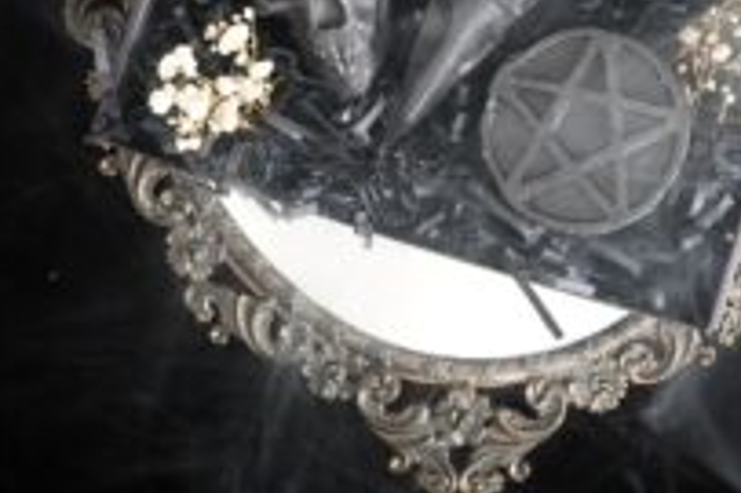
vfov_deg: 21.4
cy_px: 44
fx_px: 1275
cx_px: 548
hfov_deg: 31.9
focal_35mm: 62
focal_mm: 20
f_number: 4
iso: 1250
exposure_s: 1/60
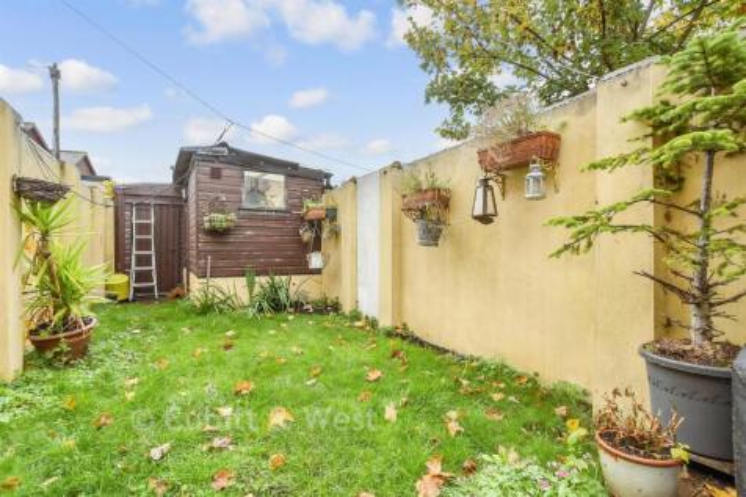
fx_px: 352
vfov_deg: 70.4
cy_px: 248
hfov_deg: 93.3
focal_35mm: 17
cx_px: 373
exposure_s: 1/15
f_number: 8
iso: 160
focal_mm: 11.5
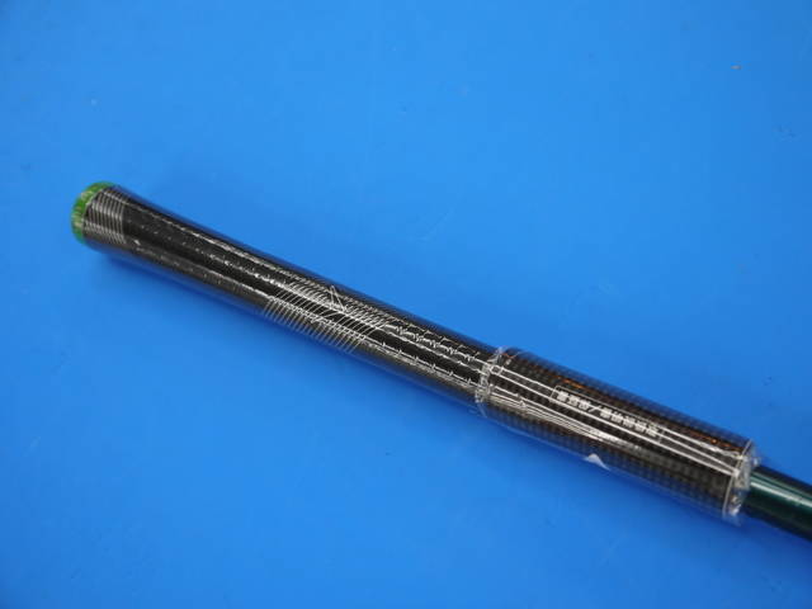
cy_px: 304
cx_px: 406
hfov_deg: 44.8
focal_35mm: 42
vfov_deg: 34.3
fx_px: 985
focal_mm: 21
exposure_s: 1/80
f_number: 4.3
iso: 160
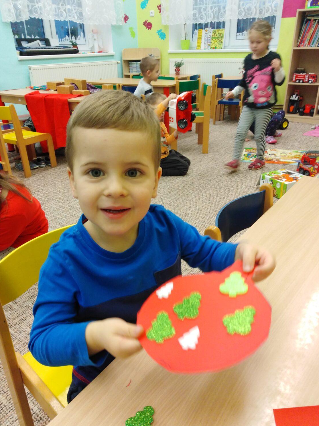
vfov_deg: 63.4
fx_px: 344
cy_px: 220
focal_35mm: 28
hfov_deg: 49.7
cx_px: 156
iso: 243
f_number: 2.2
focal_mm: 3.46
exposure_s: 1/33.3
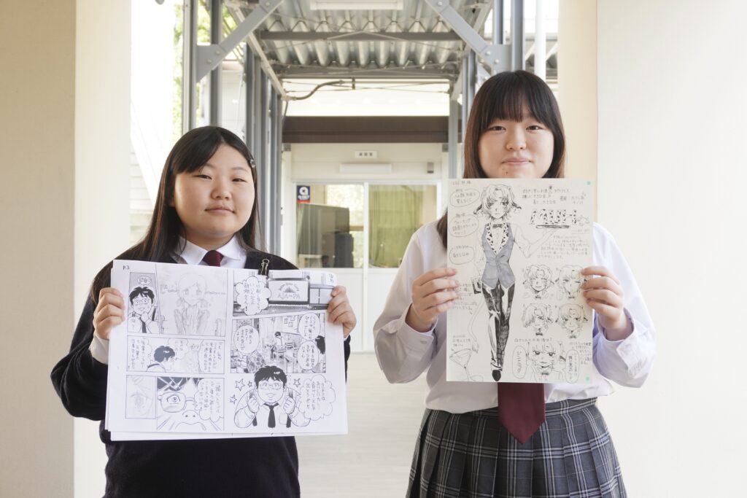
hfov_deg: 42.3
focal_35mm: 46
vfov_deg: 29.0
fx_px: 965
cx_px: 374
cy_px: 249
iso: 320
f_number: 6.3
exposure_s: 1/50
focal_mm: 31
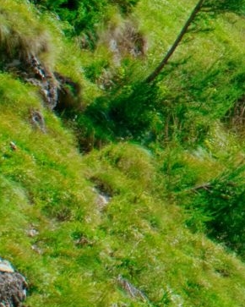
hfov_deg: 10.0
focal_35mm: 143
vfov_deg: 13.1
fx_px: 1297
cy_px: -73
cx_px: 499
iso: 200
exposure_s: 1/400
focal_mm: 18
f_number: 10
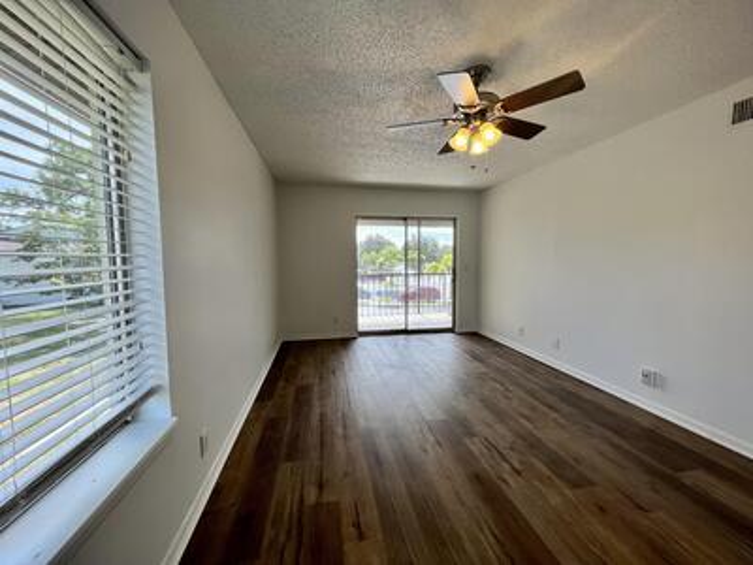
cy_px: 282
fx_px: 283
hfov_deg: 106.2
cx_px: 376
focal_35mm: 13
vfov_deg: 89.9
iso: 32
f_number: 1.8
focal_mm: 1.57
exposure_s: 1/120
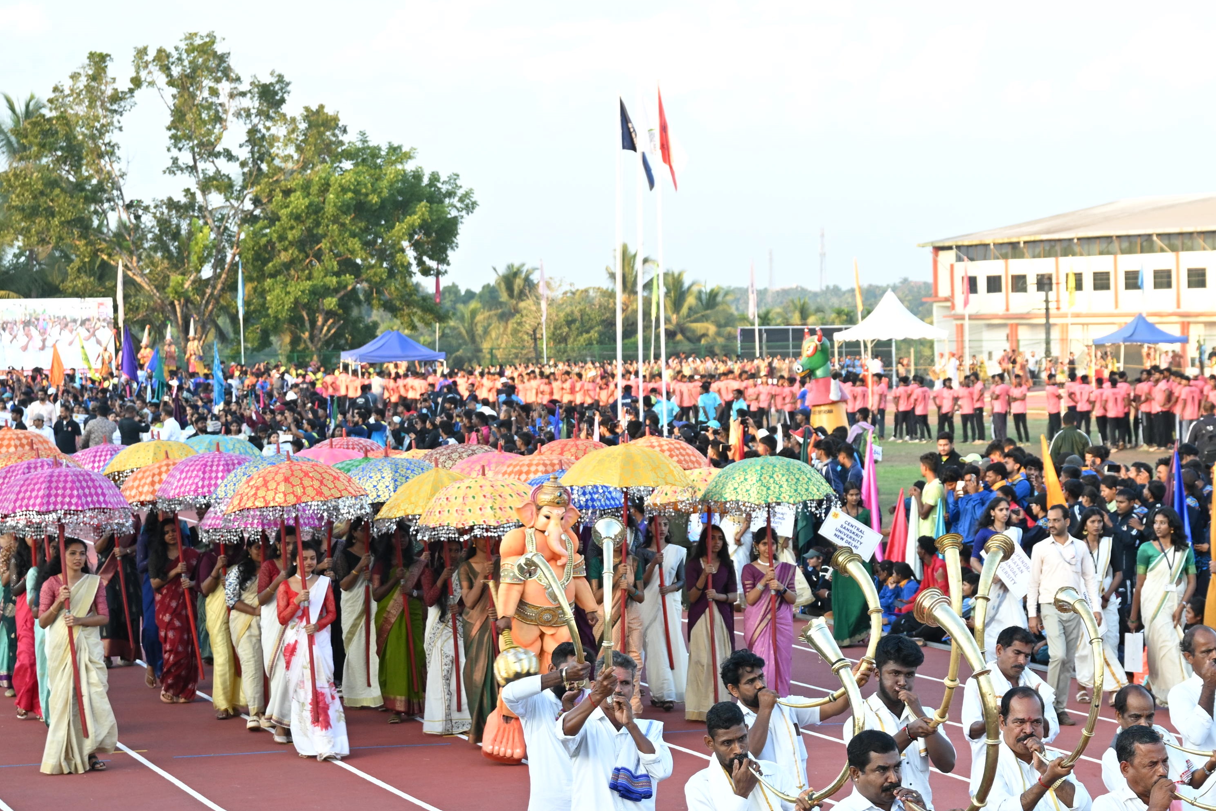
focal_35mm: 100
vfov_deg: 13.7
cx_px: 1063
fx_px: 3377
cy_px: 511
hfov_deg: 20.1
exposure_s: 1/200
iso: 400
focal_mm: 48
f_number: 4.5
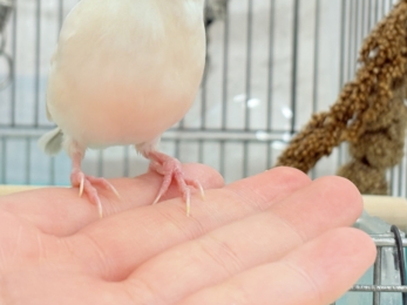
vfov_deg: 15.3
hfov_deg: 20.4
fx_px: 1128
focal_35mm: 96
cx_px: 203
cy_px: 89
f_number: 1.6
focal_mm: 5.96
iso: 64
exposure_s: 1/50
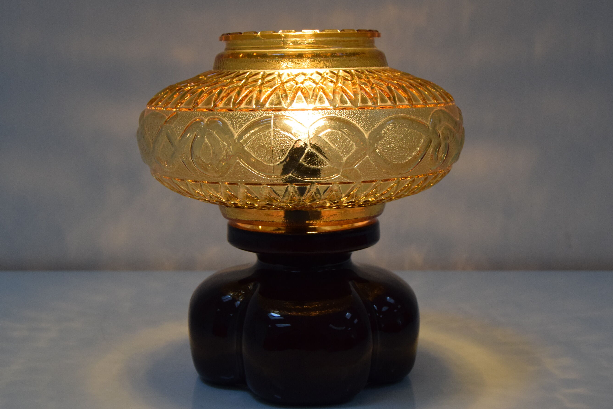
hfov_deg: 36.8
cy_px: 205
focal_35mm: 54
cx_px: 310
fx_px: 920
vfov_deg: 25.1
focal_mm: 32
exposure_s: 1/160
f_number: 6.3
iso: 1600
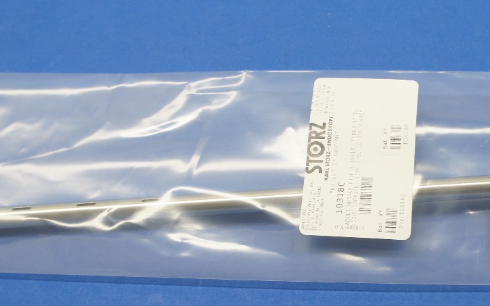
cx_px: 408
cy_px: 192
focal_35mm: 64
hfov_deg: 30.9
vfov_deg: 20.3
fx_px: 857
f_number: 4.5
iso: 200
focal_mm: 19
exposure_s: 1/50
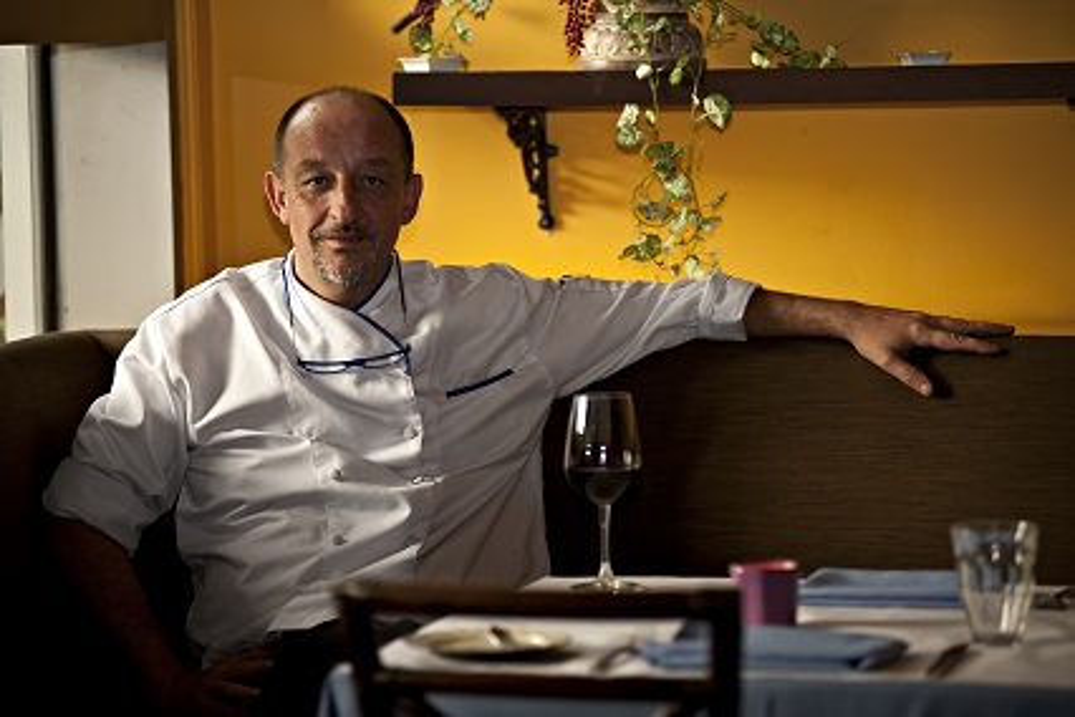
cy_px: 358
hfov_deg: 13.2
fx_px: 4628
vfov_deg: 8.9
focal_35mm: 155
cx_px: 538
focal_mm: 155
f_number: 2.8
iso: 320
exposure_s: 1/250
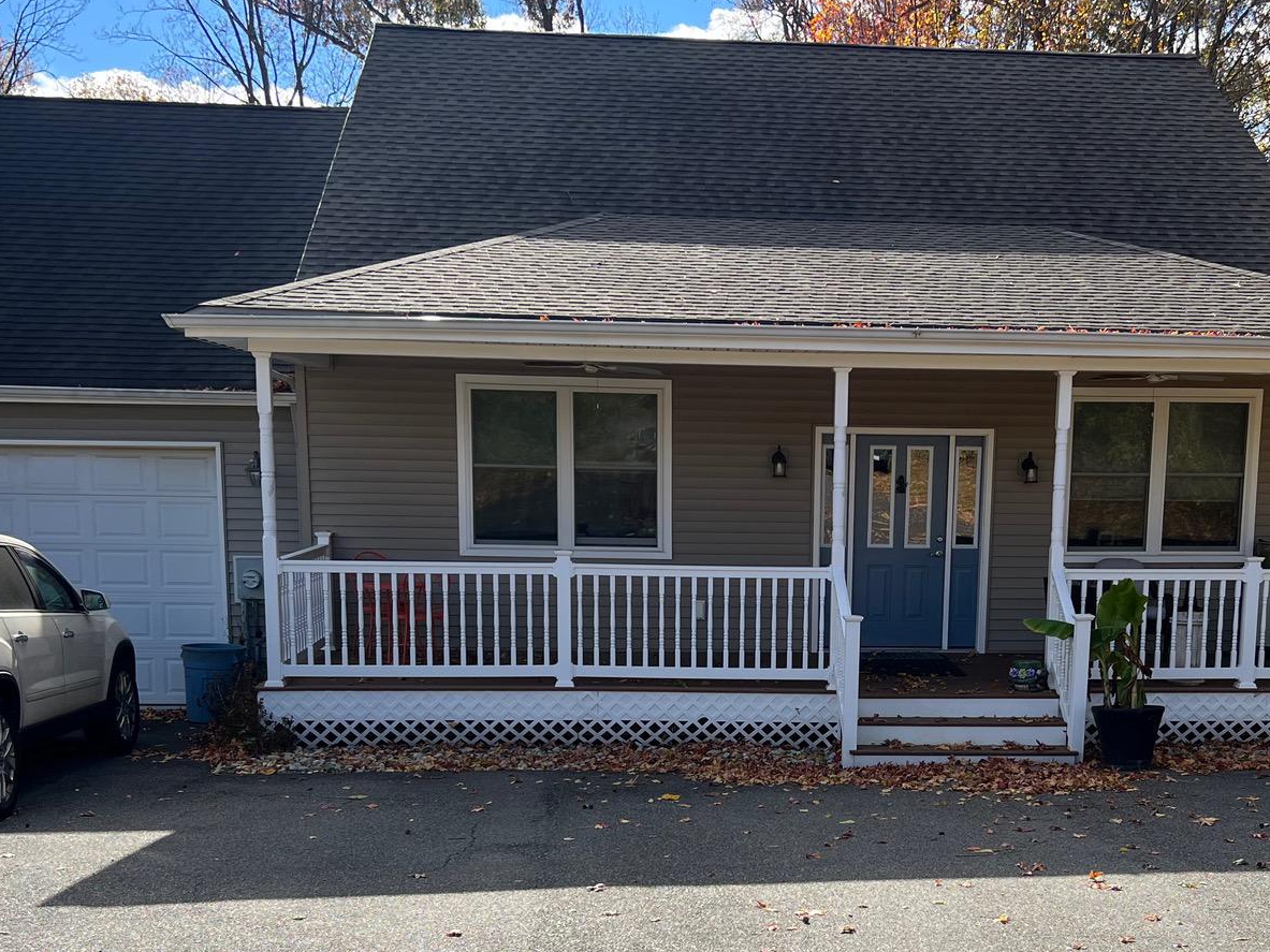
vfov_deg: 31.5
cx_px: 809
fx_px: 1651
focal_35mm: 45
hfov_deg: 41.7
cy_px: 742
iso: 50
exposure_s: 1/2353
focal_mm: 5.7
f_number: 1.5
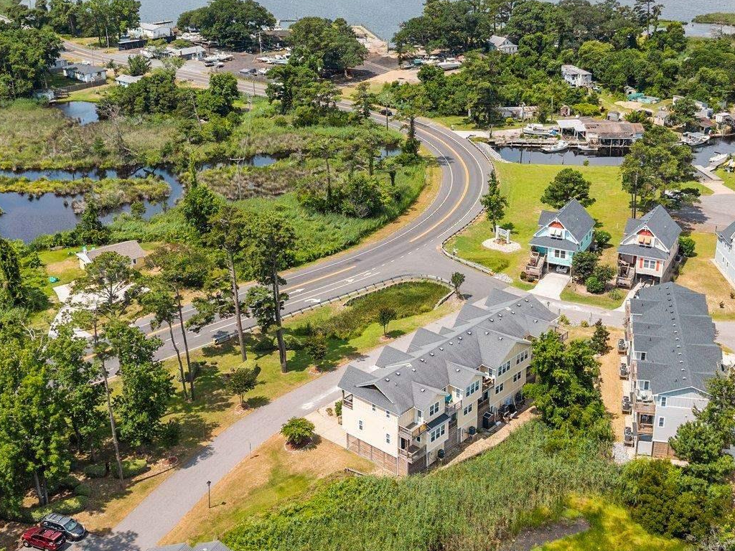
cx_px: 395
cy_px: 209
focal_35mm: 48
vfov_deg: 30.2
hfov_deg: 39.6
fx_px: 1019
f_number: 1.8
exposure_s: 1/3200
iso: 170
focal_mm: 8.67
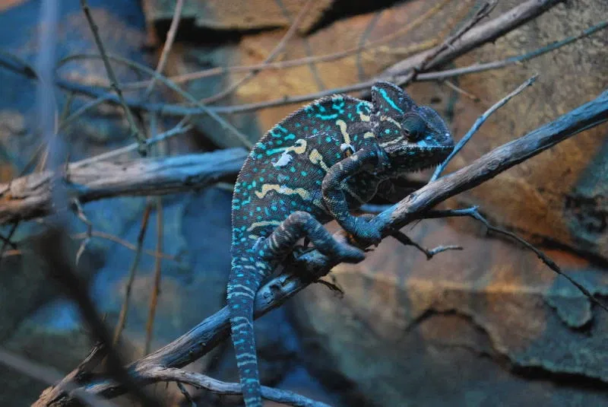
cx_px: 304
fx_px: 1395
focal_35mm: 82
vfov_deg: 16.6
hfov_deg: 24.6
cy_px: 204
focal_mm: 55
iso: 400
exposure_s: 1/10
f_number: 5.6
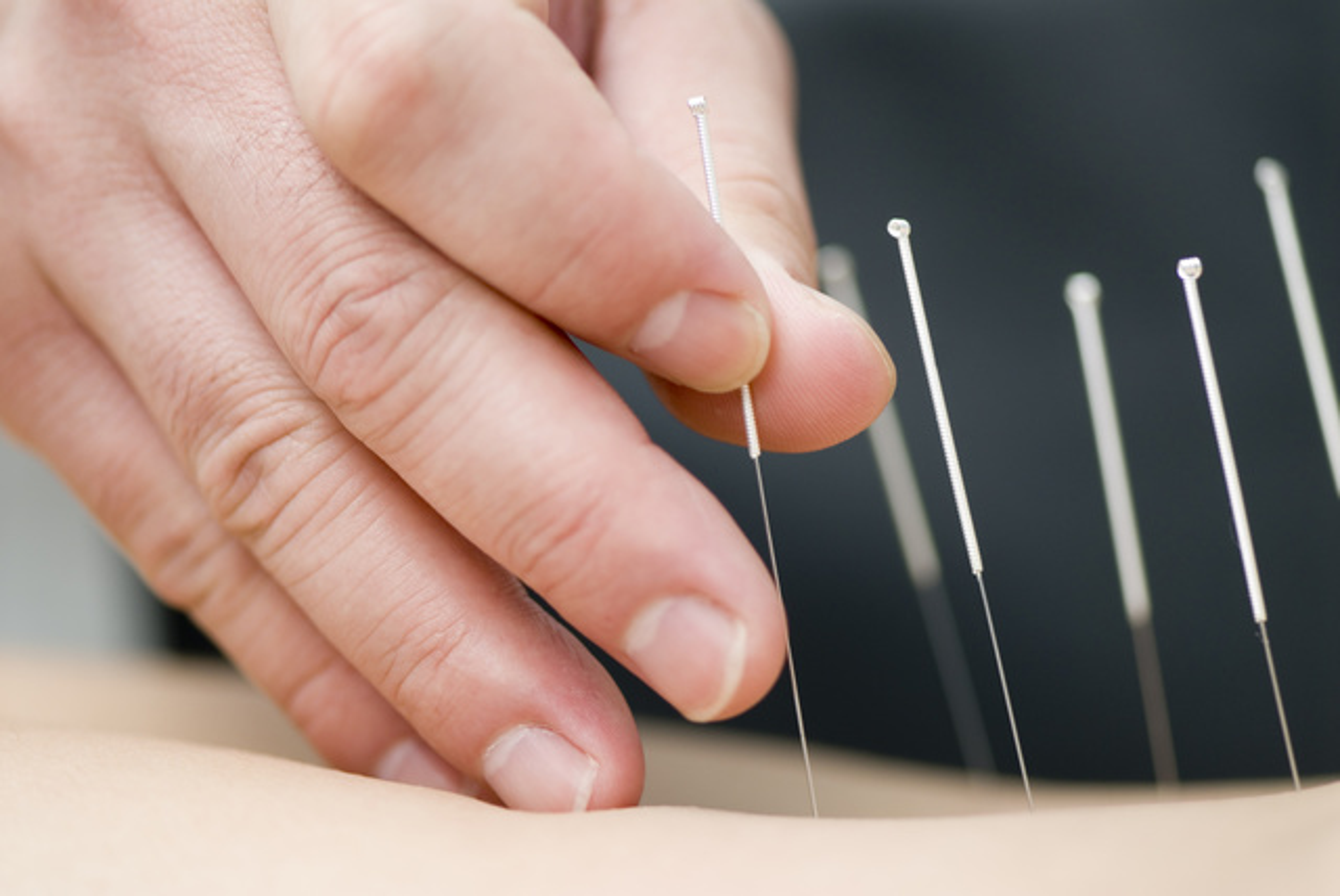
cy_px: 448
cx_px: 670
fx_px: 5868
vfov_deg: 8.7
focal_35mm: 158
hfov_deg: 13.0
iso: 100
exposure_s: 1/100
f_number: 3
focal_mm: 105
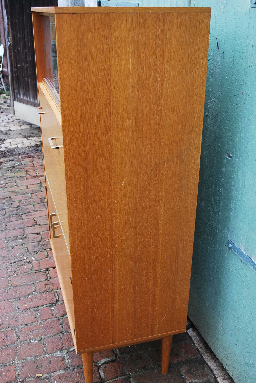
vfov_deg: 49.5
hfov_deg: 34.3
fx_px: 415
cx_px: 128
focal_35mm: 39
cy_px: 192
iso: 200
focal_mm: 26
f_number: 4.2
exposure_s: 1/80
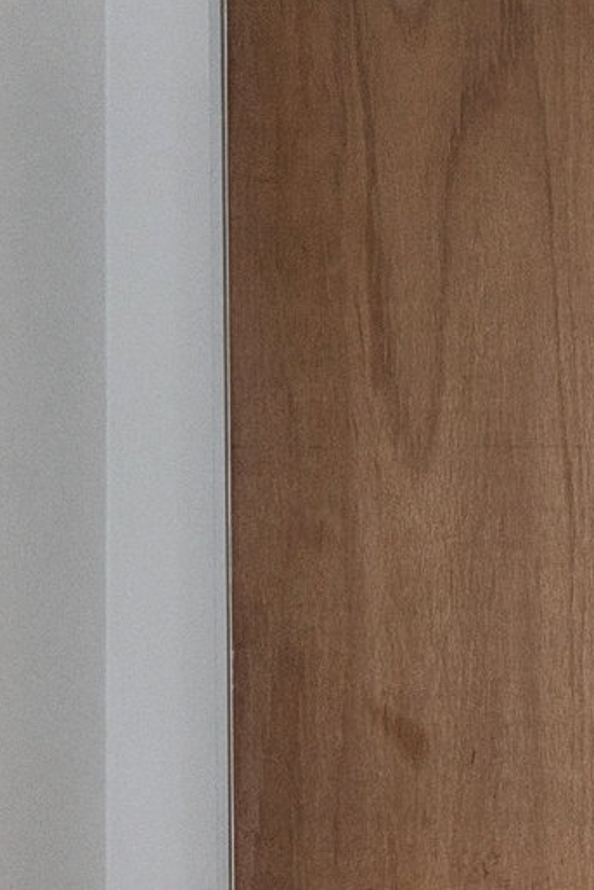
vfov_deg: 18.6
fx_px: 2662
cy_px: 821
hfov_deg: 11.1
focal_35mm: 108
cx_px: 1333
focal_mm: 12.3
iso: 400
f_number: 7.1
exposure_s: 1/5
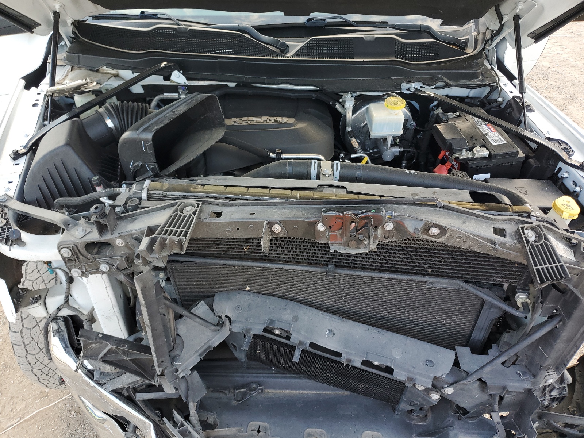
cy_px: 219
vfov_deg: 53.1
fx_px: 439
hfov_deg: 67.3
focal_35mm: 26
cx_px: 292
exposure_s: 1/213
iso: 50
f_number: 1.5
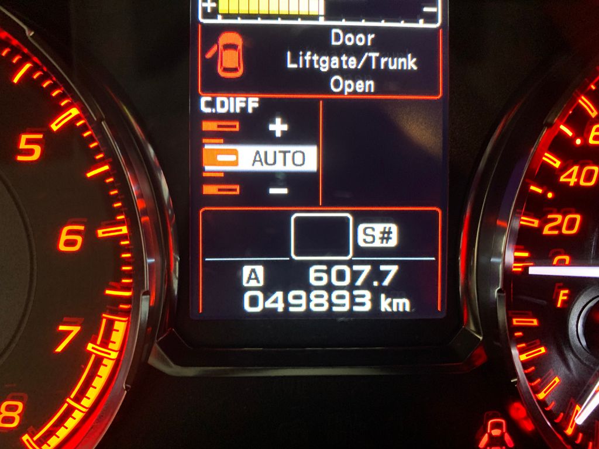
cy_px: 224
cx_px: 300
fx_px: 450
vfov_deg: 53.1
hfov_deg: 67.3
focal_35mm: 26
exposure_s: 1/25
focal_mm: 4.25
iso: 500
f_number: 1.8
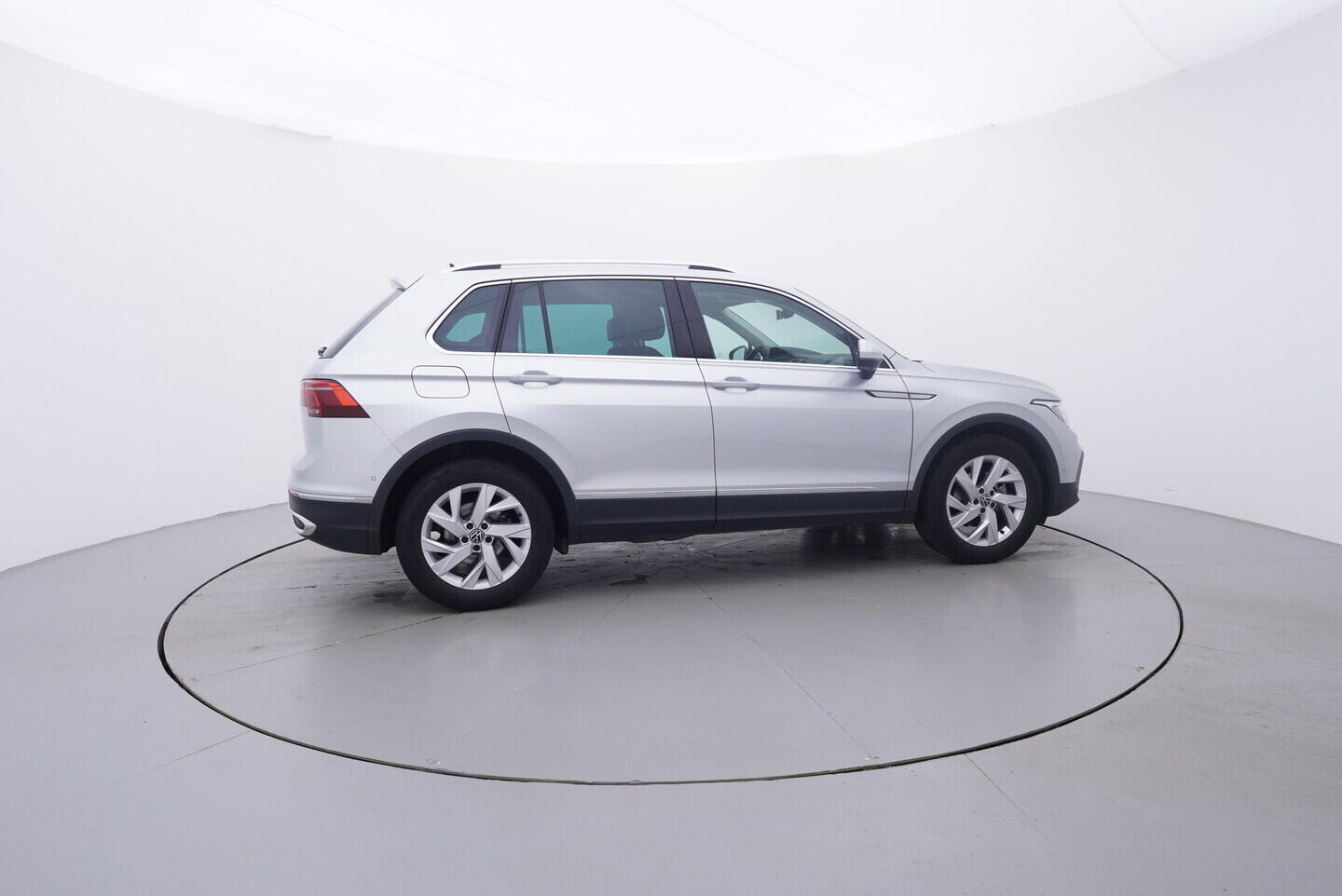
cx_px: 671
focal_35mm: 22
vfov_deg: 56.2
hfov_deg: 77.3
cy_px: 448
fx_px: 839
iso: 200
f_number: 5
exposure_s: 1/80
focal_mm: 15
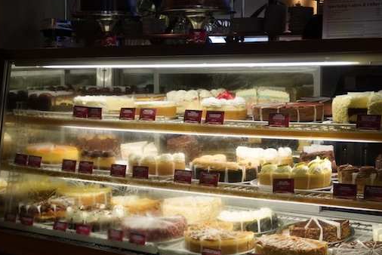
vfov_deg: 19.8
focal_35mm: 69
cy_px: 117
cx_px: 161
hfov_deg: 29.3
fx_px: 730
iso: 1600
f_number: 4.5
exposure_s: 1/160
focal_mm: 29
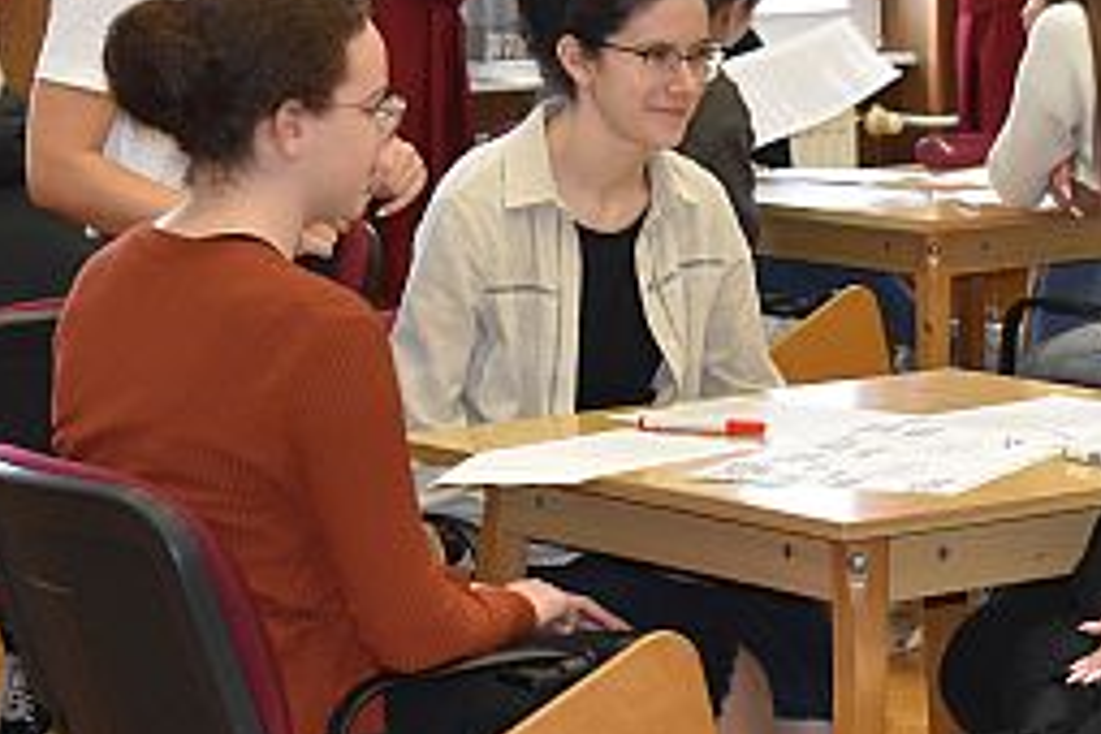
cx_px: 704
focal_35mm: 143
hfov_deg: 14.3
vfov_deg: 9.6
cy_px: 300
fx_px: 4373
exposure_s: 1/125
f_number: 4.8
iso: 1400
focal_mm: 38
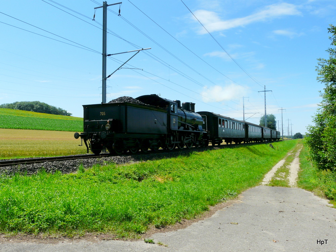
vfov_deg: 44.2
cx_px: 168
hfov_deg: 56.8
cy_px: 126
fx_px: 311
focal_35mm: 32
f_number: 6.3
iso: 100
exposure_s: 1/320
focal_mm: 5.2
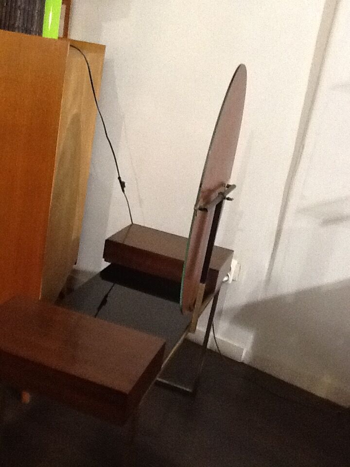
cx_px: 175
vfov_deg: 42.9
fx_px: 593
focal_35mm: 44
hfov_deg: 32.9
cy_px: 234
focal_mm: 2.03
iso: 320
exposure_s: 1/25
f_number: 2.4
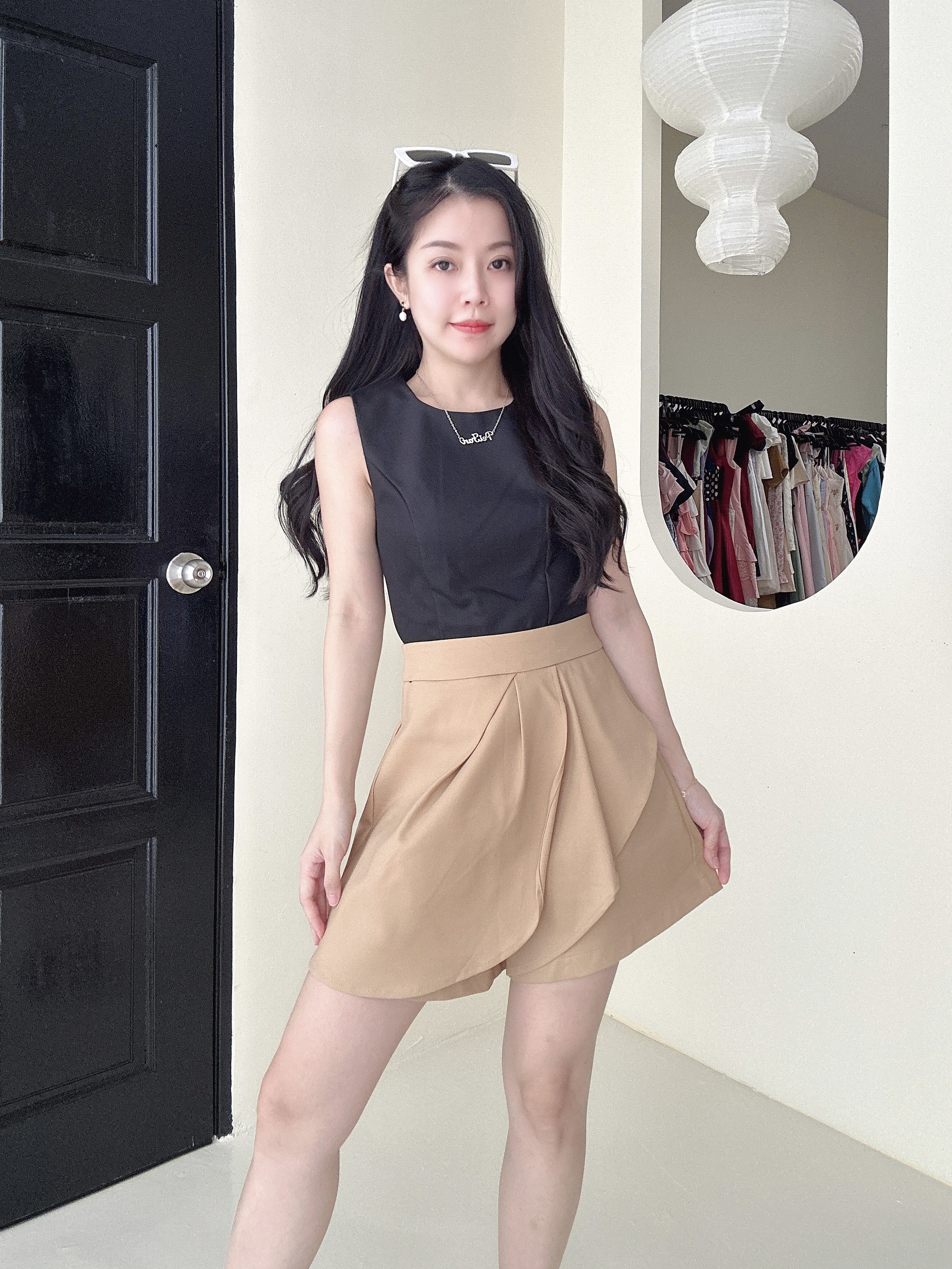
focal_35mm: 23
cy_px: 634
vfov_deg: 73.9
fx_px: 843
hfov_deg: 58.9
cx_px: 476
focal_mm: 2.69
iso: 80
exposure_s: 1/72
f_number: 1.9
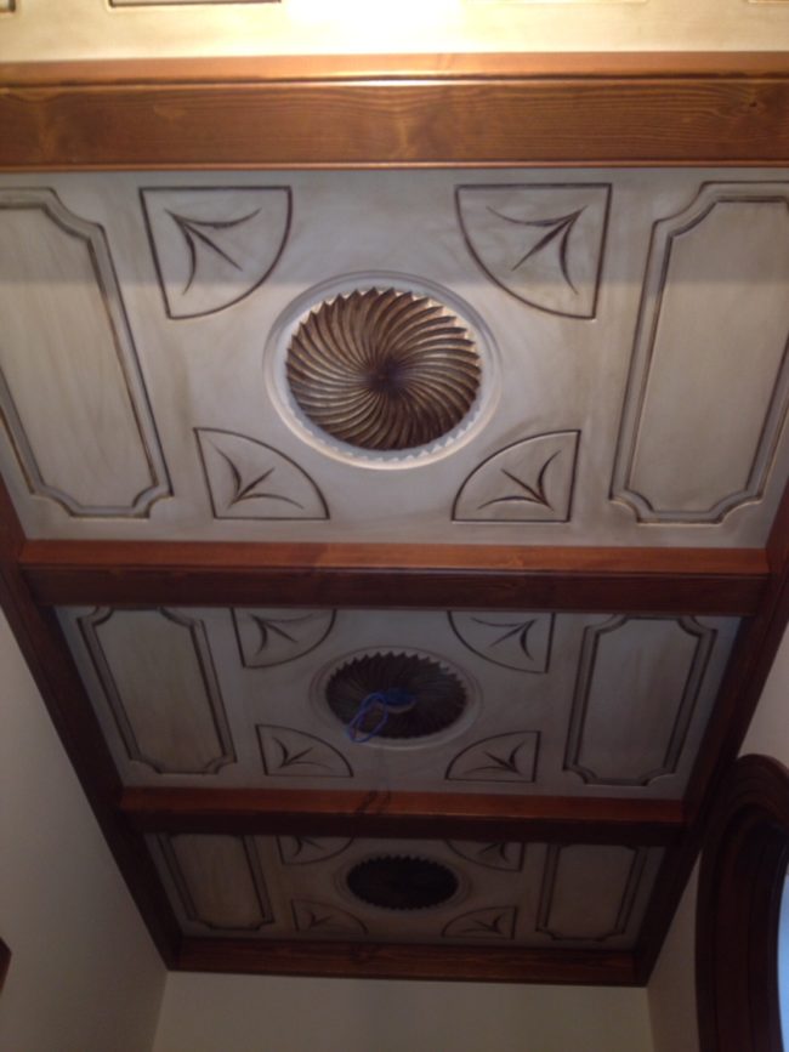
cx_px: 394
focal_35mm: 35
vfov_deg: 52.6
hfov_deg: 40.7
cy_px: 526
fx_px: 1064
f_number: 2.4
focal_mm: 4.28
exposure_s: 1/20
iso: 100
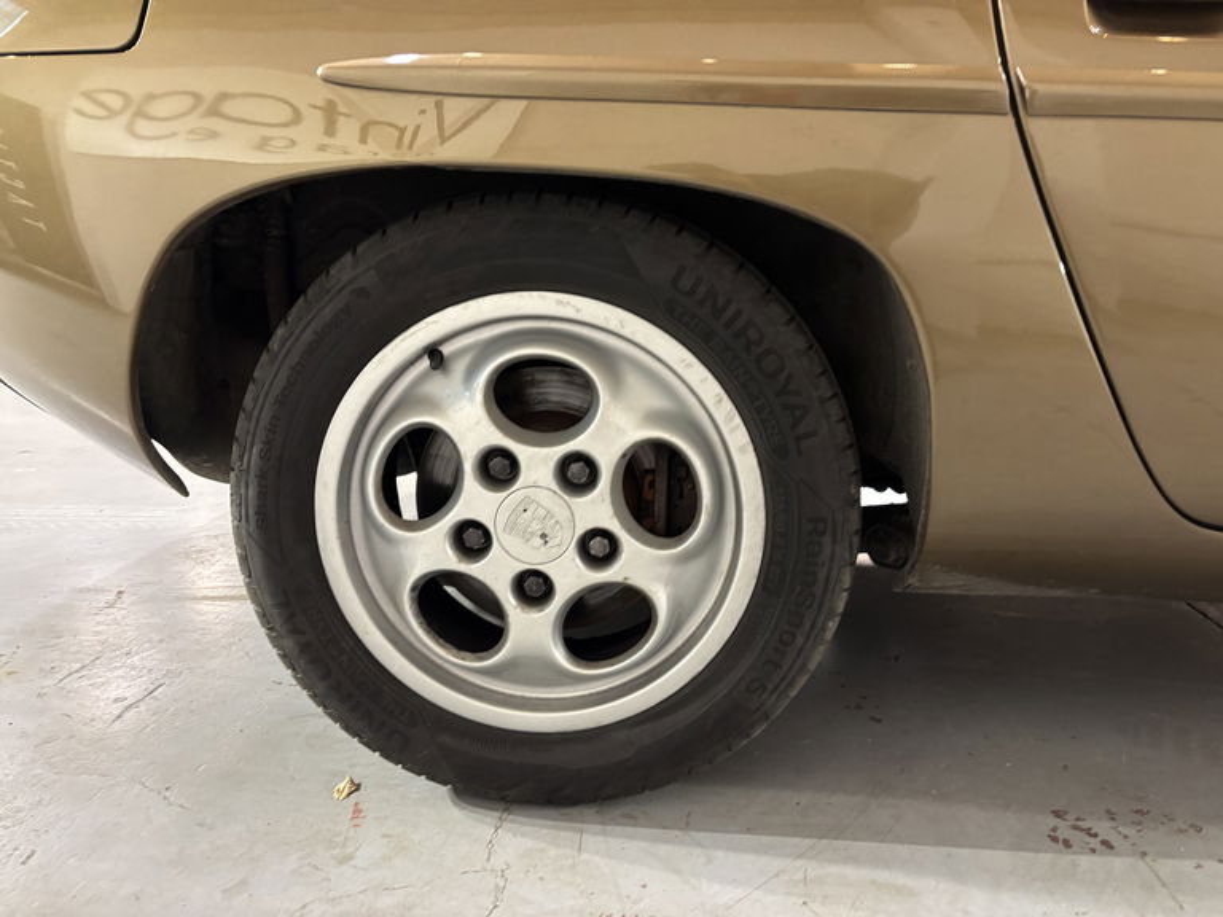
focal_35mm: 26
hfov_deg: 67.3
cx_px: 612
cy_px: 458
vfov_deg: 53.1
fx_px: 919
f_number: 1.6
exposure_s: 1/33
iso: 400
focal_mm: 5.96
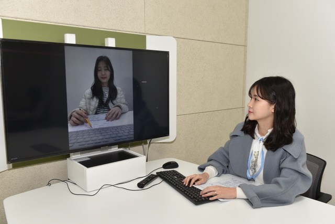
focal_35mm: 31
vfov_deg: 42.3
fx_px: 289
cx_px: 168
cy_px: 112
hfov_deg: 60.3
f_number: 5.6
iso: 320
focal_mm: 31
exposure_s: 1/60
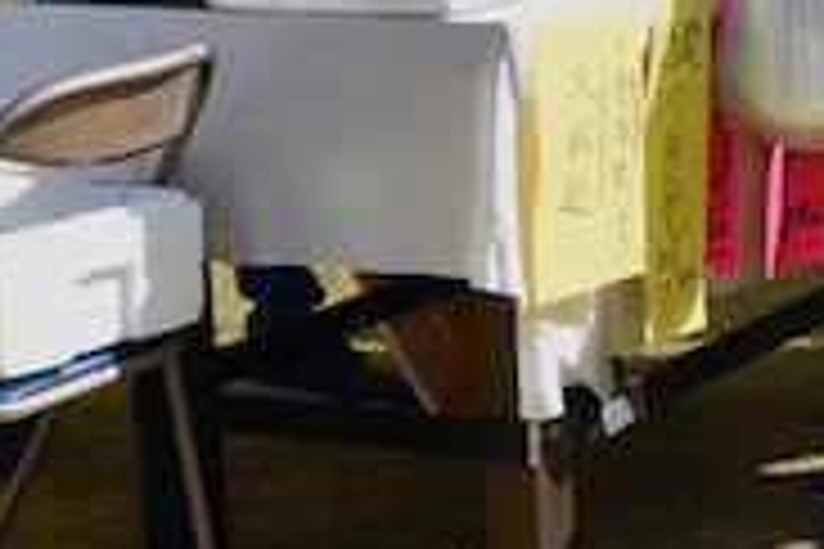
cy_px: -608
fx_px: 3296
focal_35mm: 144
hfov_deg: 14.2
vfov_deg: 8.9
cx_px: 558
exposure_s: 1/250
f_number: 8
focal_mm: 22
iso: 100
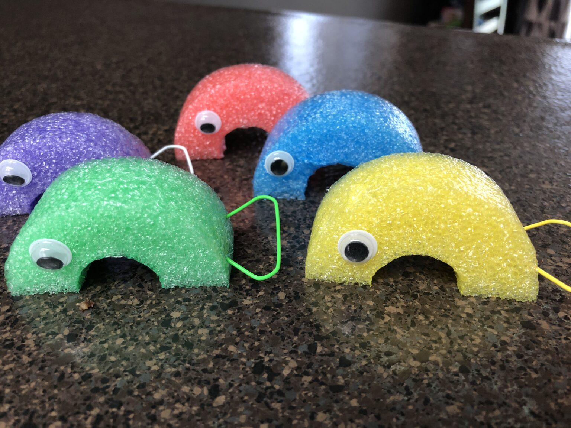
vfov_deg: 49.7
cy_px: 214
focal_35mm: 28
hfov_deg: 63.4
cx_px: 286
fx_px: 462
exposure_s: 1/15
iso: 40
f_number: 1.8
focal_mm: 3.99
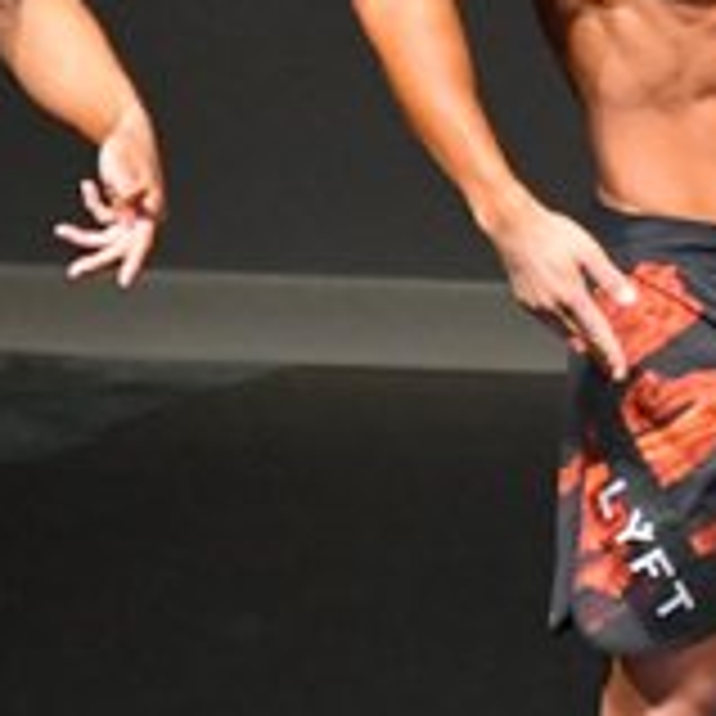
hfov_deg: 1.3
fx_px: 30469
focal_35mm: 1302
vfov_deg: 1.3
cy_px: 189
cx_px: 1015
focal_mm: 210
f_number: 5.6
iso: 11400
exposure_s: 1/400
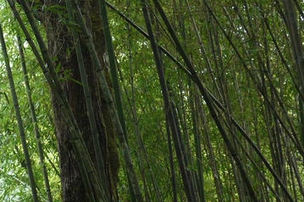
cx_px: -189
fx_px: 1173
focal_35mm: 139
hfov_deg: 13.6
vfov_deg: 9.9
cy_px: 134
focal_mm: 20
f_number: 1.7
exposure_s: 1/80
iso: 160
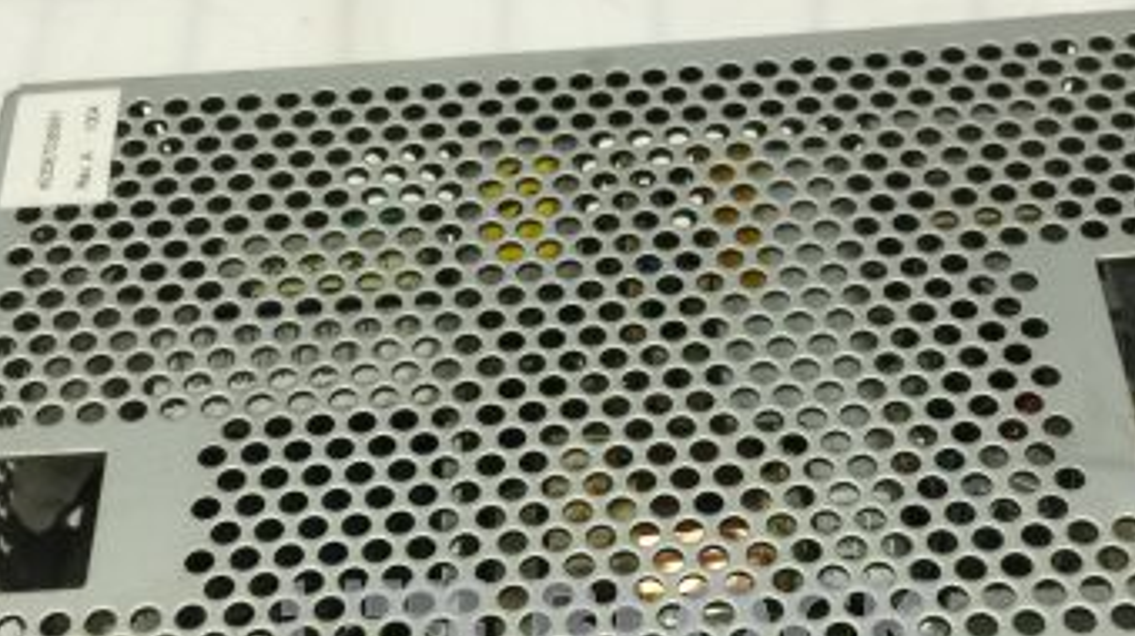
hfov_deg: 37.2
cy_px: 663
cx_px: 616
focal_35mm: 56
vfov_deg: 20.6
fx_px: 1684
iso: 32
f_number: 2.2
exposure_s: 1/15
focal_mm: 4.15
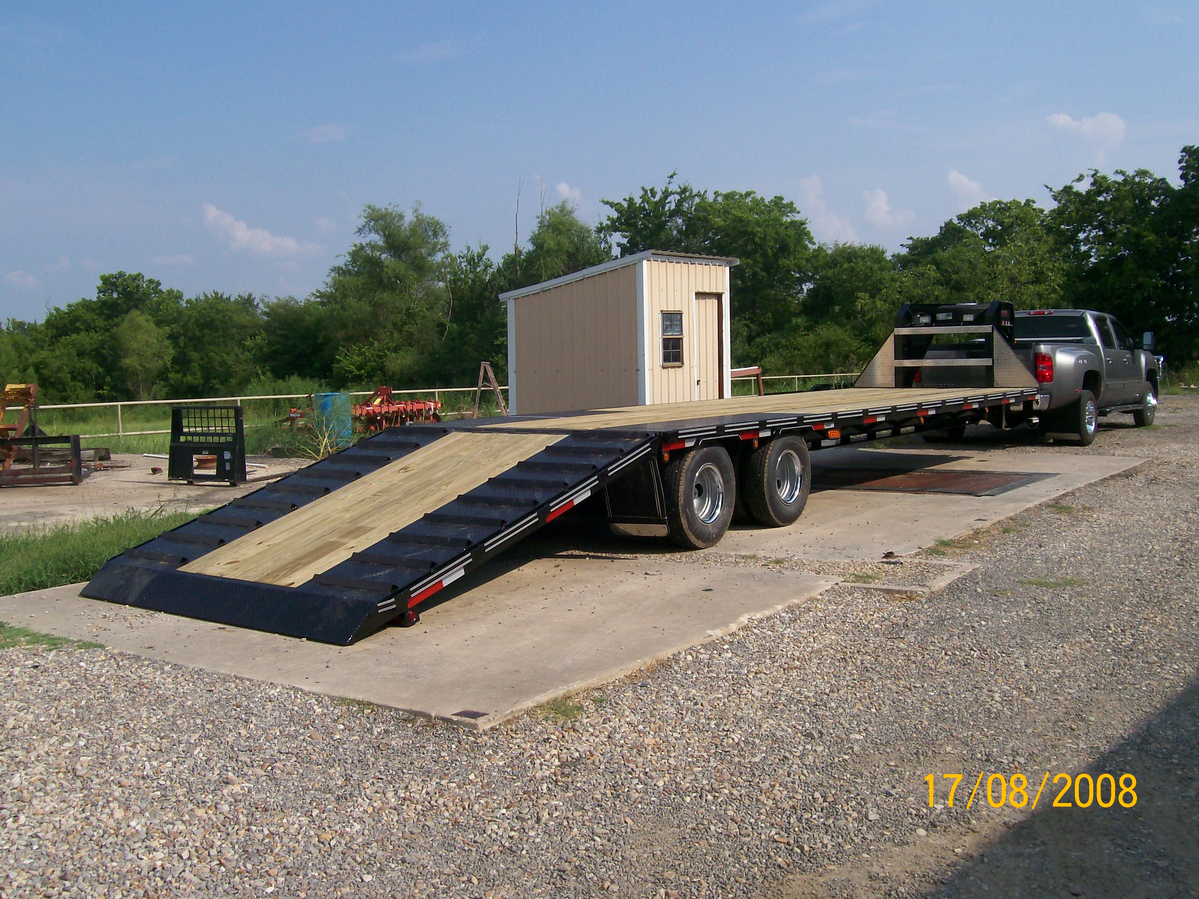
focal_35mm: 36
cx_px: 600
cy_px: 450
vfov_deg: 39.7
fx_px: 1247
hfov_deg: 51.4
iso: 80
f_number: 4.8
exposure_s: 1/805
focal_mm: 6
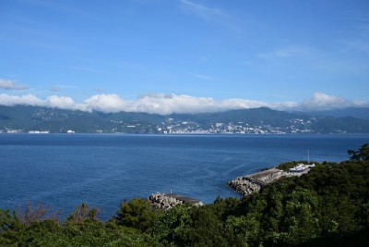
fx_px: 461
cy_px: 124
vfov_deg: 29.9
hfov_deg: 43.6
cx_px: 184
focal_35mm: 45
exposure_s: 1/400
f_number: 8
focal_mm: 45
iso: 100
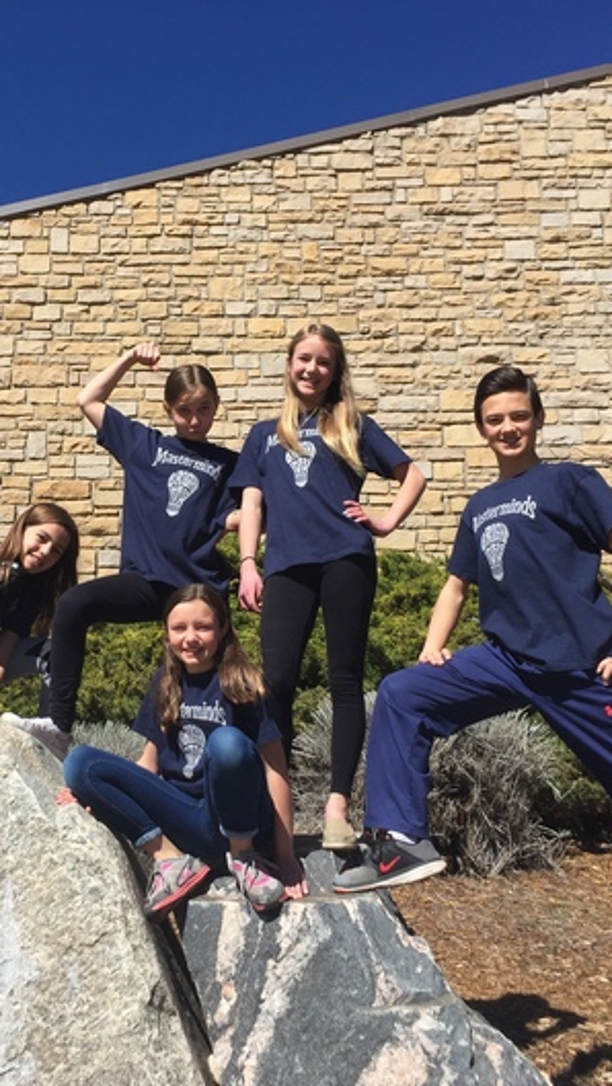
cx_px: 158
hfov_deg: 27.4
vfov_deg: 47.3
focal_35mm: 43
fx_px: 1239
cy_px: 548
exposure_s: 1/2198
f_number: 2.2
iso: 32
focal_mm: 4.15
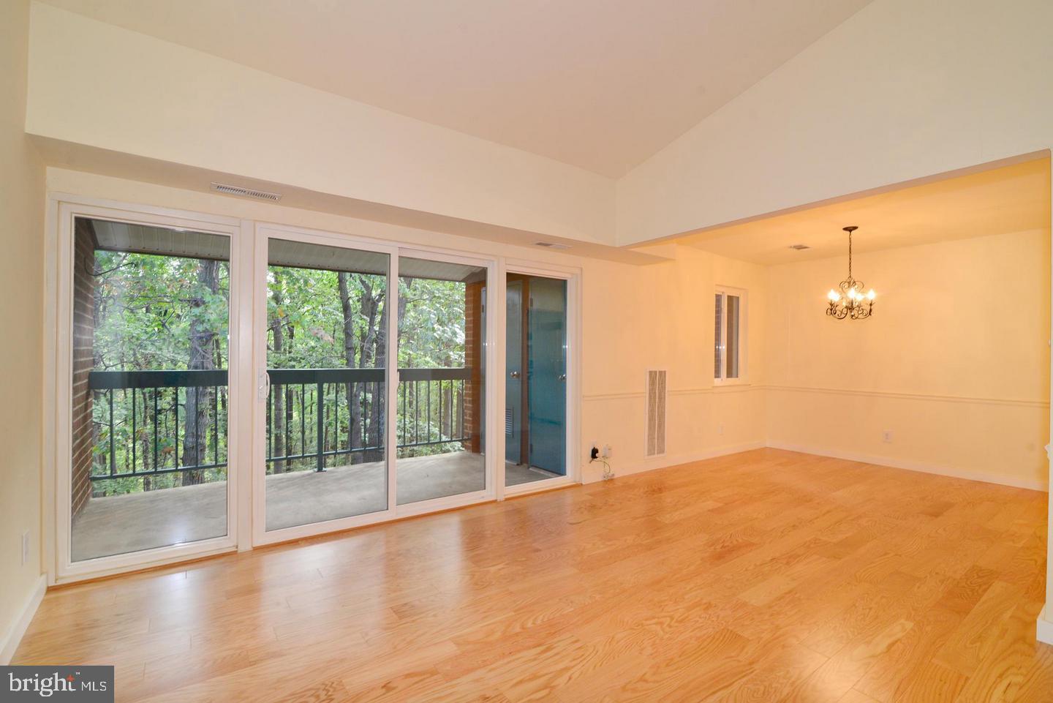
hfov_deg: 96.7
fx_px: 468
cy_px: 352
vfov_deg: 73.8
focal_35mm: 16
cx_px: 526
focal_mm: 16
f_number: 7.1
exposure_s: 1/50
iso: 1250
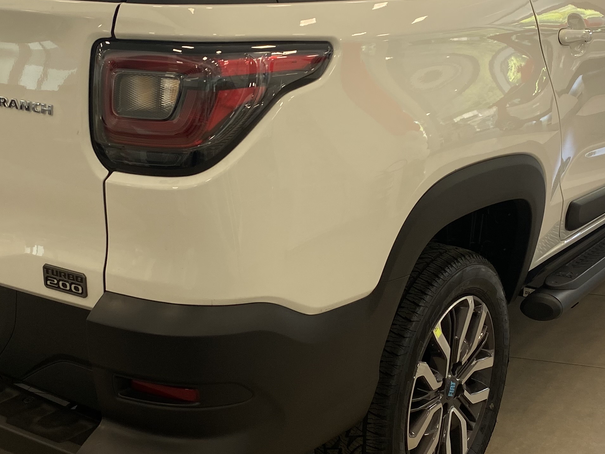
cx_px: 289
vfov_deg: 26.6
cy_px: 244
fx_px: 961
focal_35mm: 55
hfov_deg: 34.9
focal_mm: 4.25
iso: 50
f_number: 1.8
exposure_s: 1/122
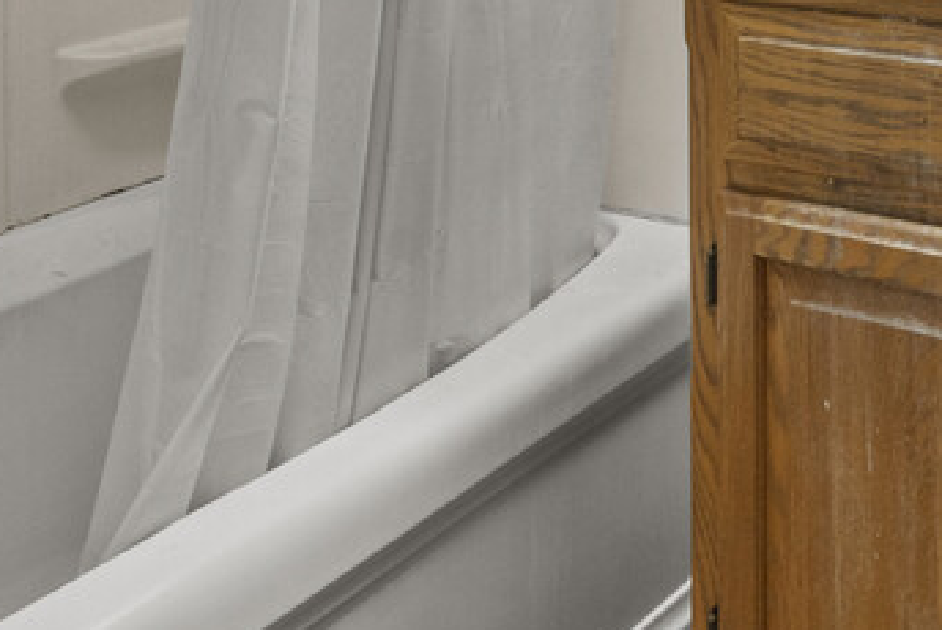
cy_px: -285
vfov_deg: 19.7
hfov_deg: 30.3
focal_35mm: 61
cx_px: 961
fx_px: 1597
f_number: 9.5
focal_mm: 14
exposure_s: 1/15
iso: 1000
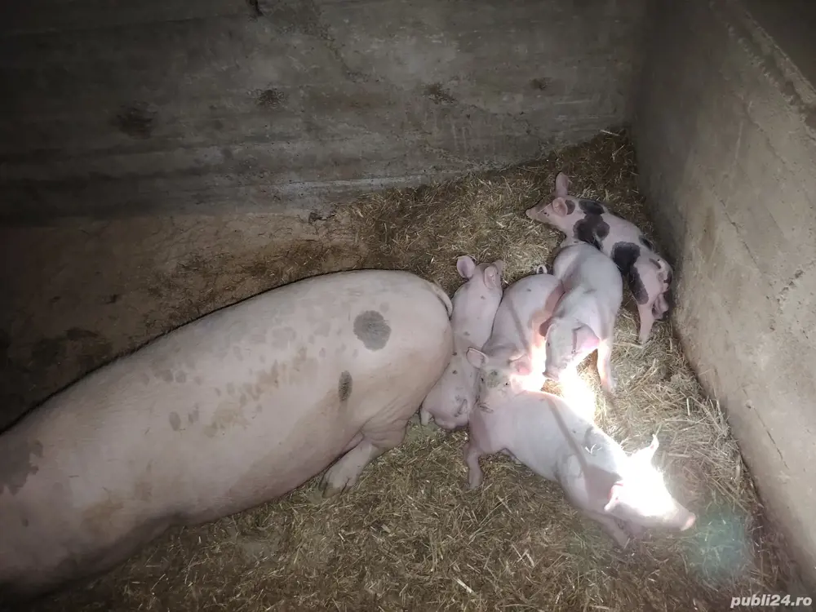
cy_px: 306
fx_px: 566
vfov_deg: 56.8
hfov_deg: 71.6
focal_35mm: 24
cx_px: 408
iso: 5697
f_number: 1.75
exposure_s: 1/20
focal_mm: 5.25
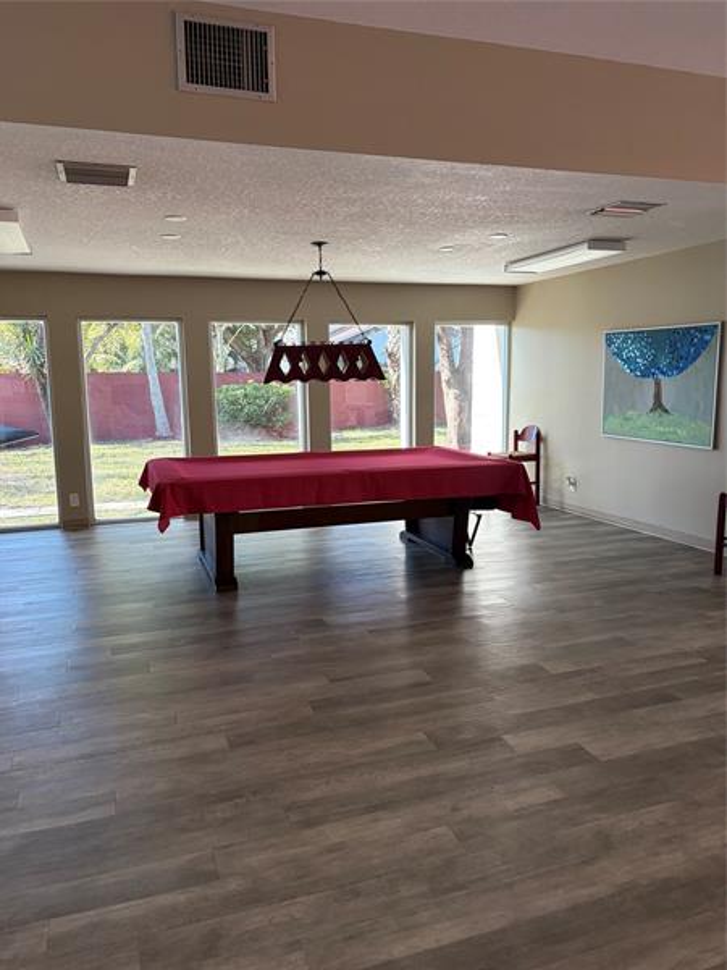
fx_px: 728
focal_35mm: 26
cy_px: 485
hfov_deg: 53.1
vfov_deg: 67.3
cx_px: 364
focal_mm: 5.96
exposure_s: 1/101
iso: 125
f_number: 1.6
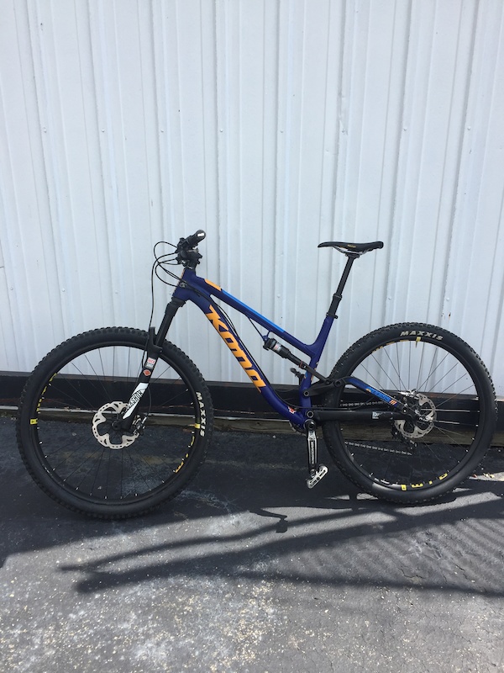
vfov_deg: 61.7
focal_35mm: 29
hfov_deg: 48.2
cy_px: 336
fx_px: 563
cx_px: 252
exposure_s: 1/1041
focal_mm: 4.15
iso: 32
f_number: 2.2
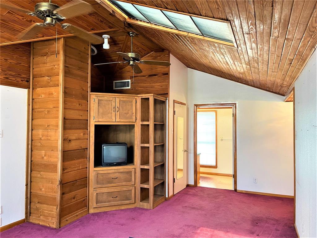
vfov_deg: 53.1
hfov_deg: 67.3
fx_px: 238
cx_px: 158
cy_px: 119
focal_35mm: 26
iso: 250
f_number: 1.6
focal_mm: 5.1
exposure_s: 1/60
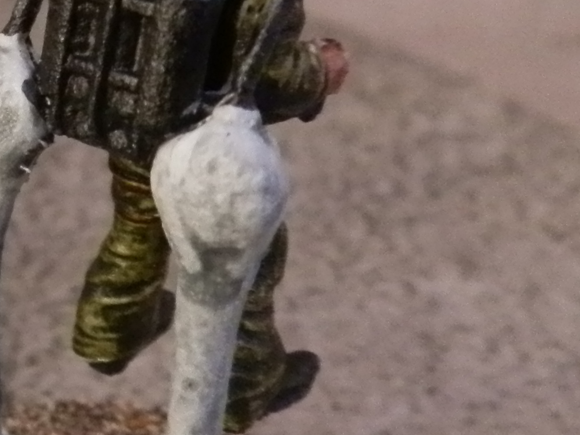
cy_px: 87
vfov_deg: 16.1
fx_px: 1525
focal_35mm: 91
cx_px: -328
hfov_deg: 18.6
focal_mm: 5
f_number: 3.1
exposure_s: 1/100
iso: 400
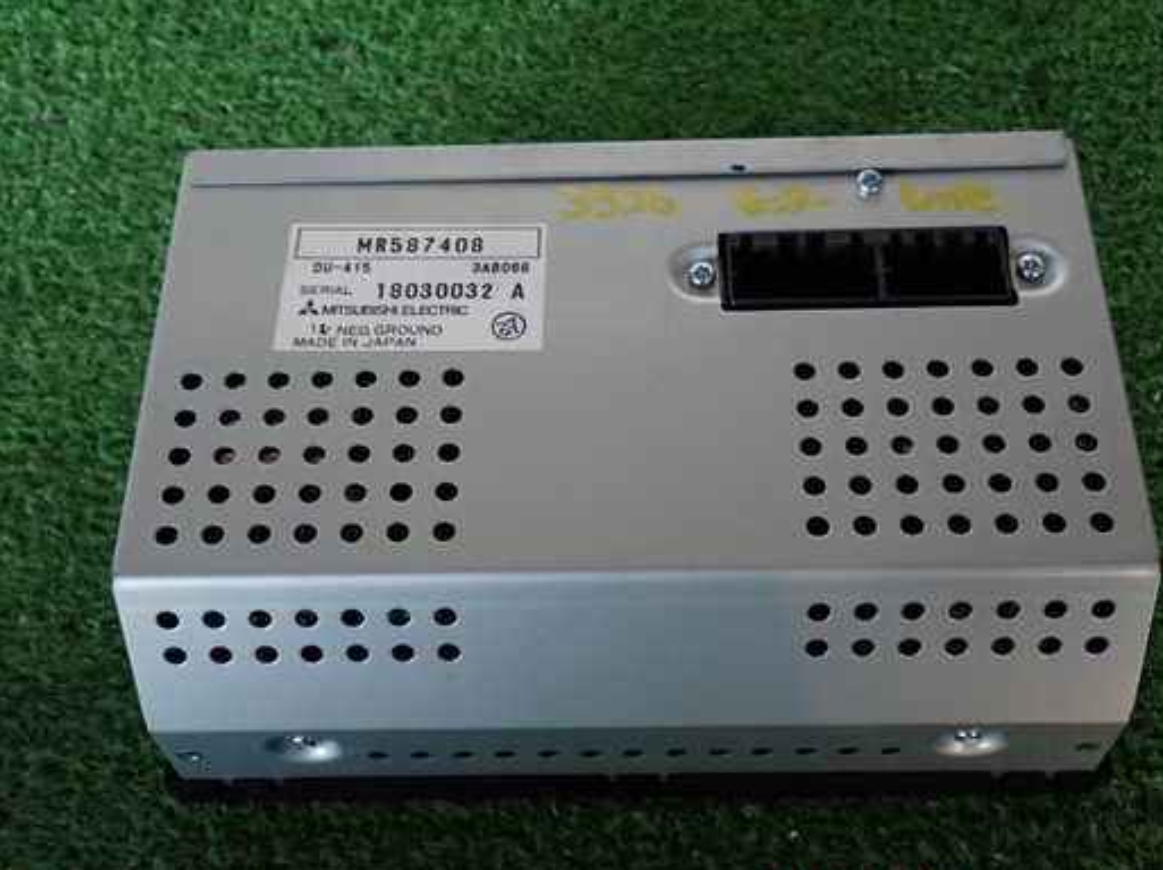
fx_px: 1612
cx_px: 601
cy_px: 430
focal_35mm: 48
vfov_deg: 30.2
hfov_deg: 39.7
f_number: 2.8
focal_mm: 7.31
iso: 320
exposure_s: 1/40
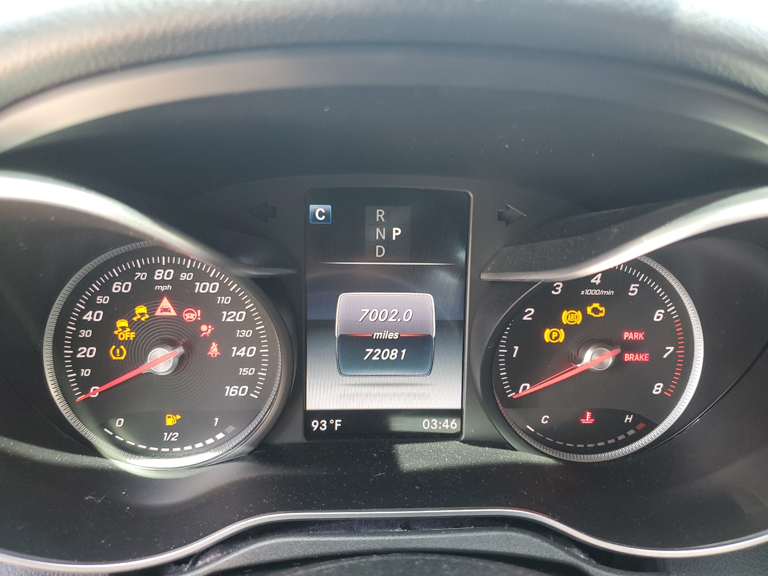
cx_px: 384
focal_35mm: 26
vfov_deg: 53.1
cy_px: 288
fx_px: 577
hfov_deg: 67.3
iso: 90
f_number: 1.5
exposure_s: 1/60.2
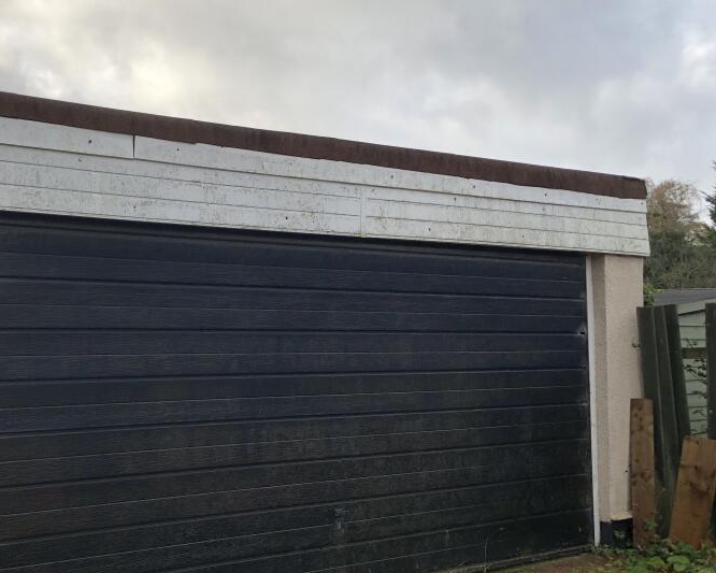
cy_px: 310
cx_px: 199
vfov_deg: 35.7
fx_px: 890
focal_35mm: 42
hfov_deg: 42.7
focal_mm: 3.99
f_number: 1.8
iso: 20
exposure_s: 1/1021
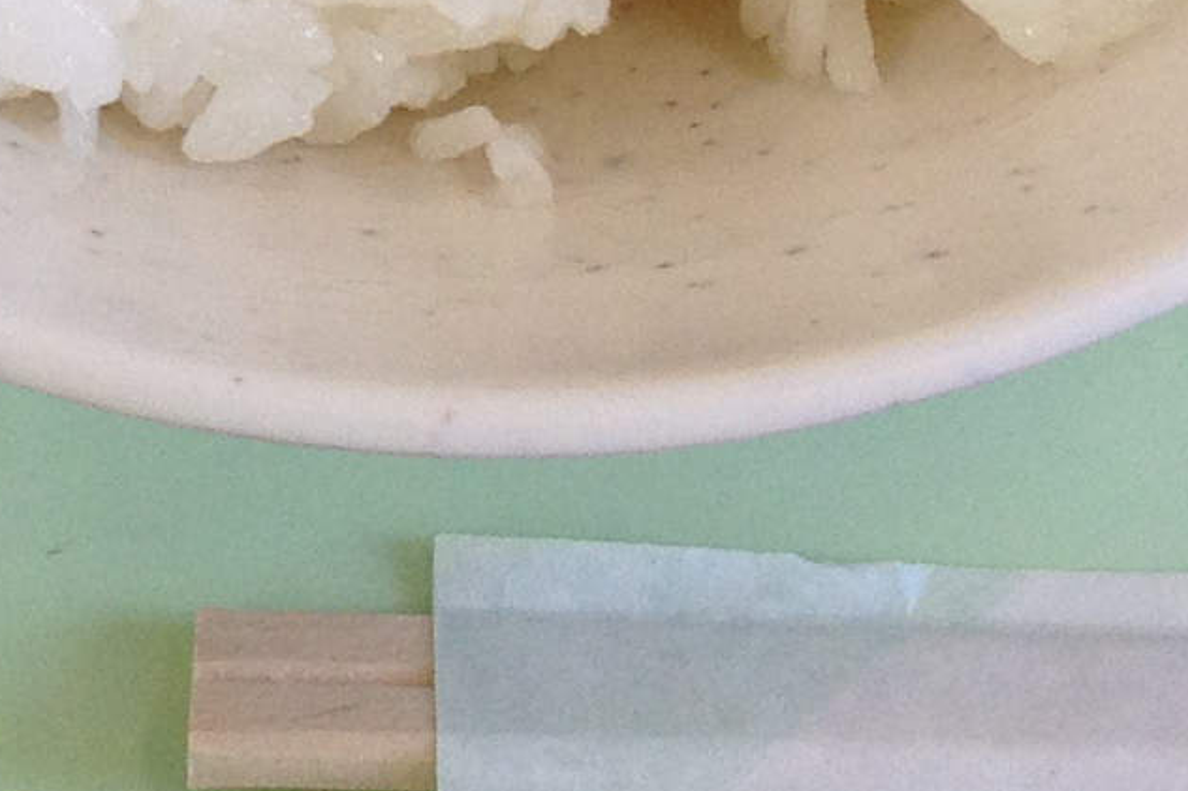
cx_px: 182
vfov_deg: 6.9
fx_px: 6202
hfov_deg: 10.9
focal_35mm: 188
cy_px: -1075
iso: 80
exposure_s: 1/120
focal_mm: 4.28
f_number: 2.4
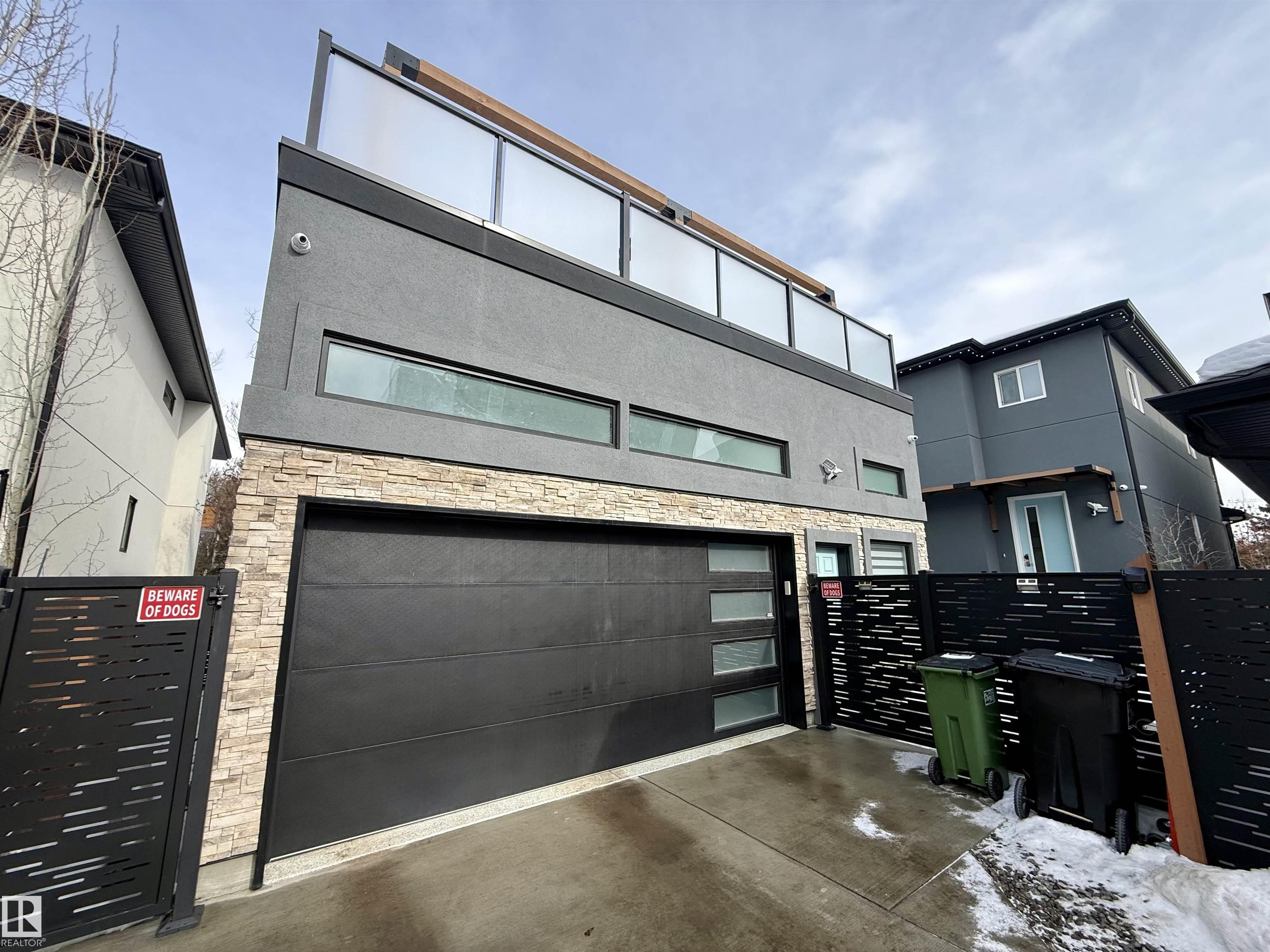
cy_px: 476
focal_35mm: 14
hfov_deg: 102.1
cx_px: 635
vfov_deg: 85.7
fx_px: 514
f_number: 2.2
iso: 50
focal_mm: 2.22
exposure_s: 1/1068
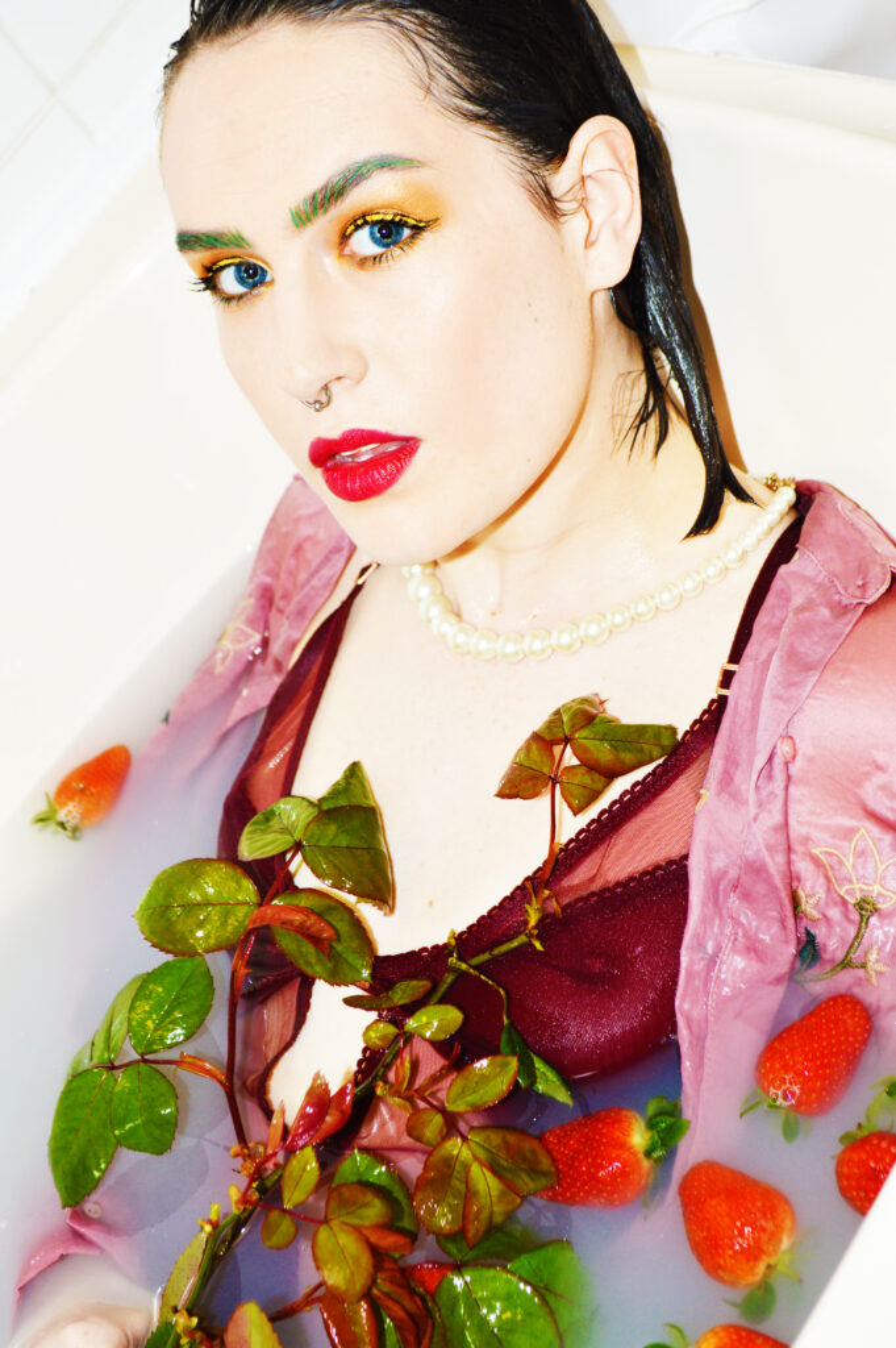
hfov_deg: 20.6
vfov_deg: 30.5
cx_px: 448
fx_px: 2468
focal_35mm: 66
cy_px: 674
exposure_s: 1/30
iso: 200
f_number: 5.3
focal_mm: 44
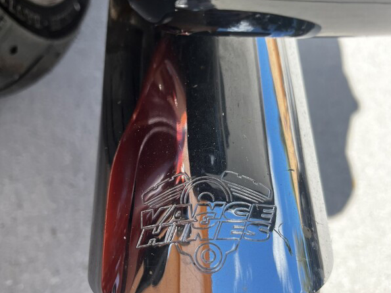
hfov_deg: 52.6
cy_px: 162
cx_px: 197
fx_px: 395
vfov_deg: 40.7
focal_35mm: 35
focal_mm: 5.1
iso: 50
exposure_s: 1/913
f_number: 1.6
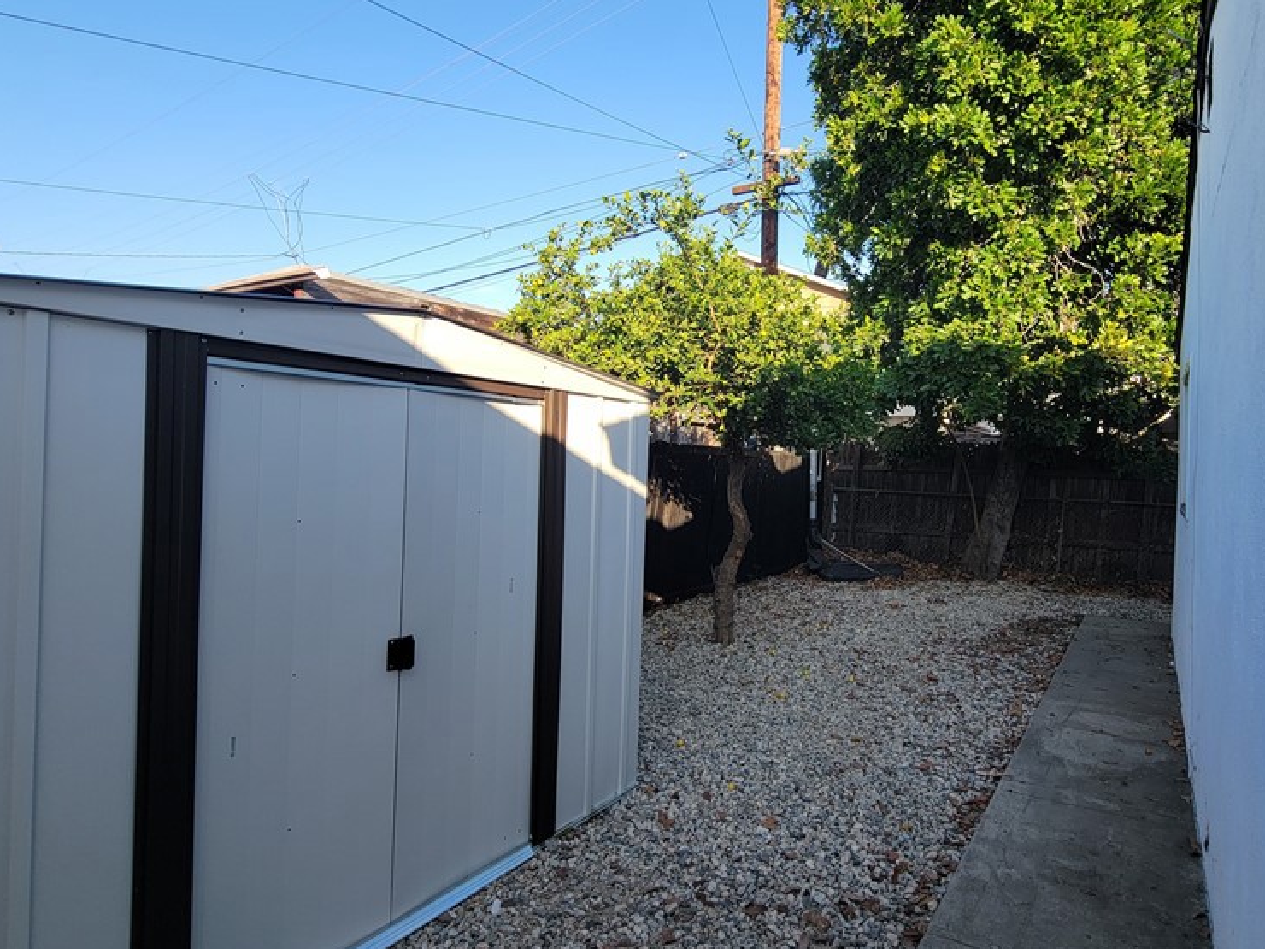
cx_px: 728
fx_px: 658
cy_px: 463
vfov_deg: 71.6
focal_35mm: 18
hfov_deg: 87.1
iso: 50
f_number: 2.2
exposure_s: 1/508
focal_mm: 2.2
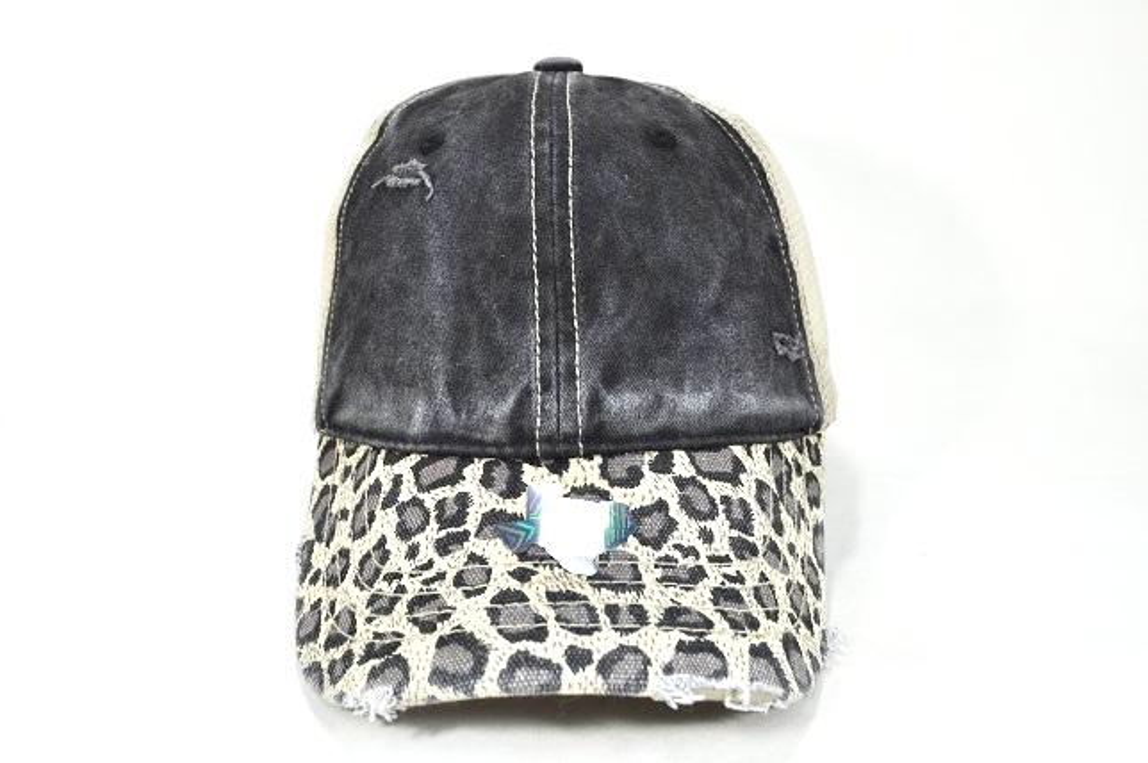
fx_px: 1147
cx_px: 574
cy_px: 382
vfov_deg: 36.8
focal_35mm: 36
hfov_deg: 53.2
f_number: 6.3
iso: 200
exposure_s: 1/160
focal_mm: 24
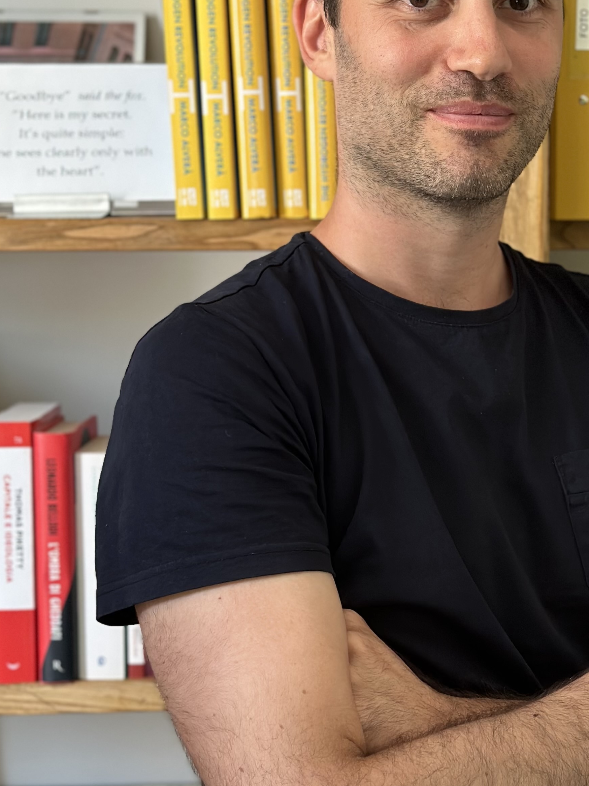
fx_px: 1883
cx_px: 489
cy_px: 386
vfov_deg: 23.6
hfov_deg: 17.6
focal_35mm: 83
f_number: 1.78
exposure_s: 1/60
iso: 250
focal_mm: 6.86
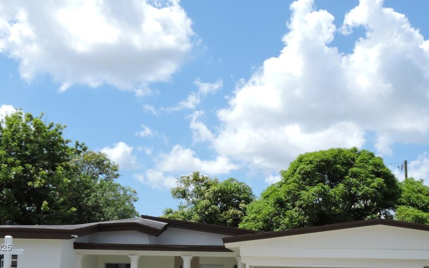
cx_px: 214
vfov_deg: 24.9
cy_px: 248
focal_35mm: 50
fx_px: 585
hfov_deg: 40.3
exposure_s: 1/1000
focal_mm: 5.4
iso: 100
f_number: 3.5
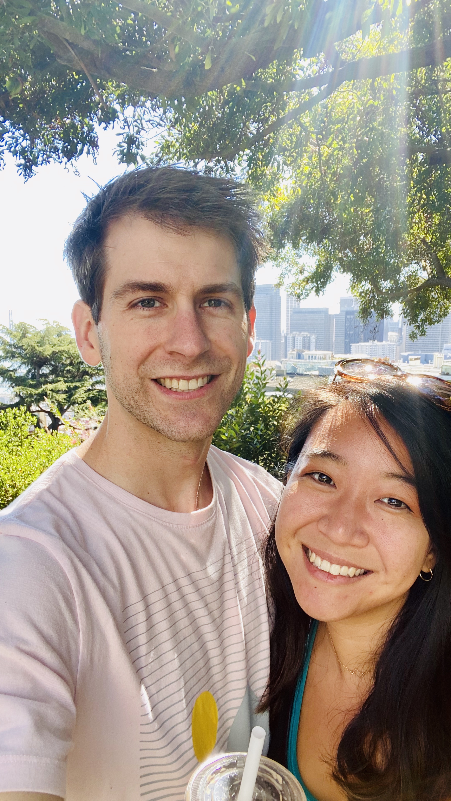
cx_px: 247
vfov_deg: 71.9
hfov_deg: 44.3
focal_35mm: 26
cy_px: 405
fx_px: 553
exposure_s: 1/122
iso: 40
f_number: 2.2
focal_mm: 2.71
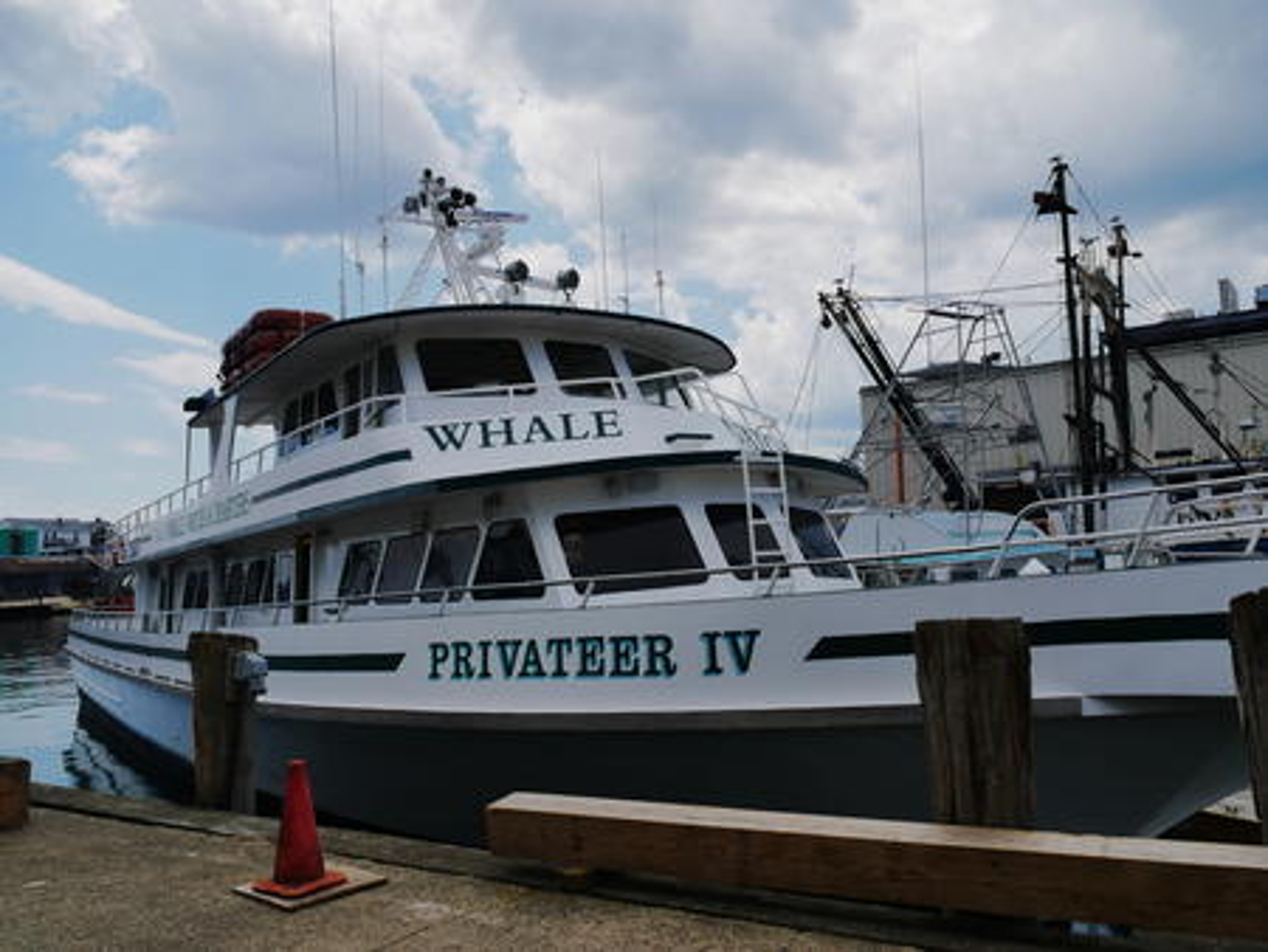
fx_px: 1026
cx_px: 634
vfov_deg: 49.8
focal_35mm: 28
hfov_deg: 63.4
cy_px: 476
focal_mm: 14
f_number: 8
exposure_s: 1/500
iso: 200
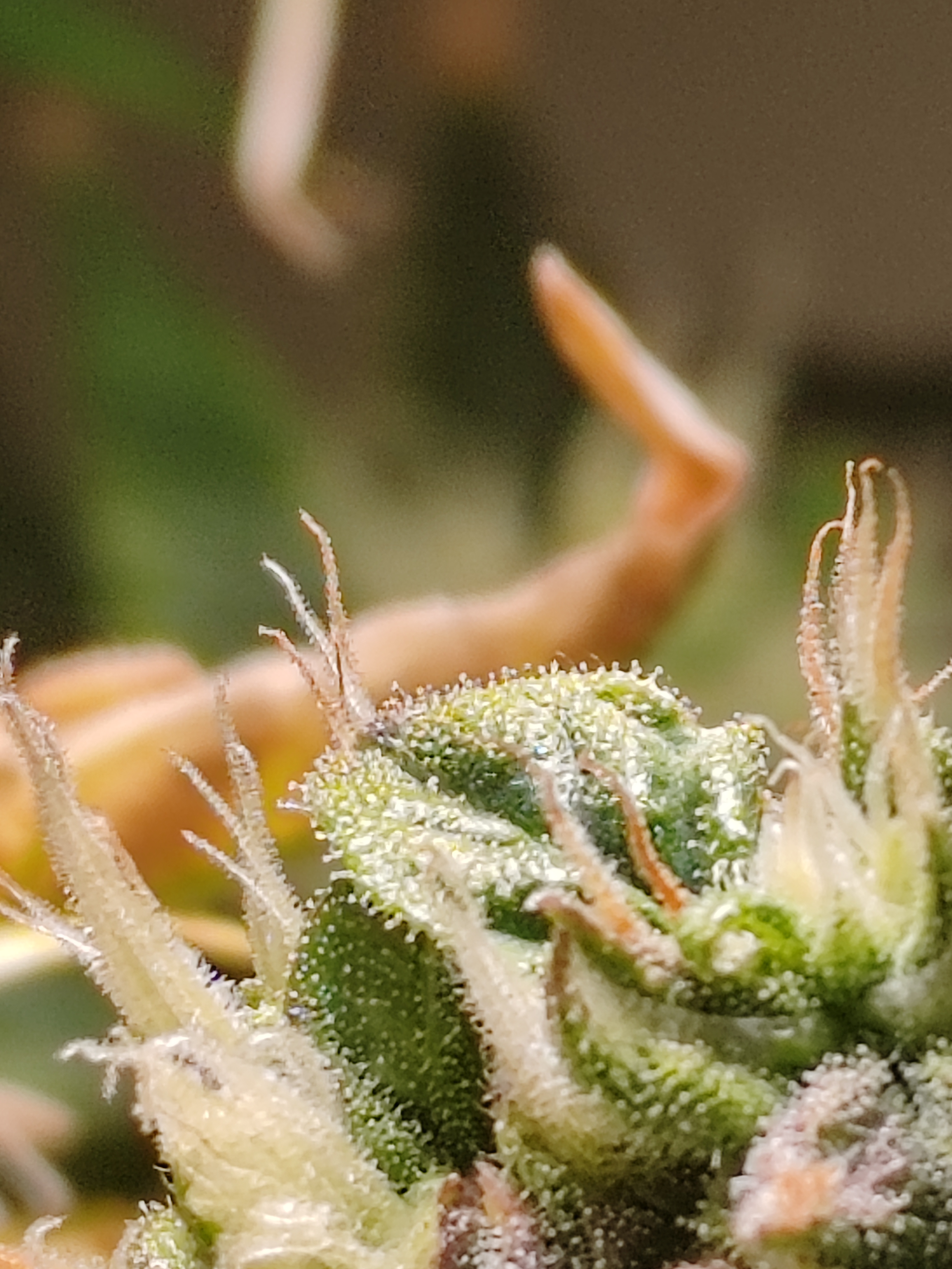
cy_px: 634
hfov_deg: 5.5
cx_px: 476
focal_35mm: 270
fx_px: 9901
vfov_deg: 7.3
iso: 50
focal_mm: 6.12
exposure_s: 1/470
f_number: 1.9
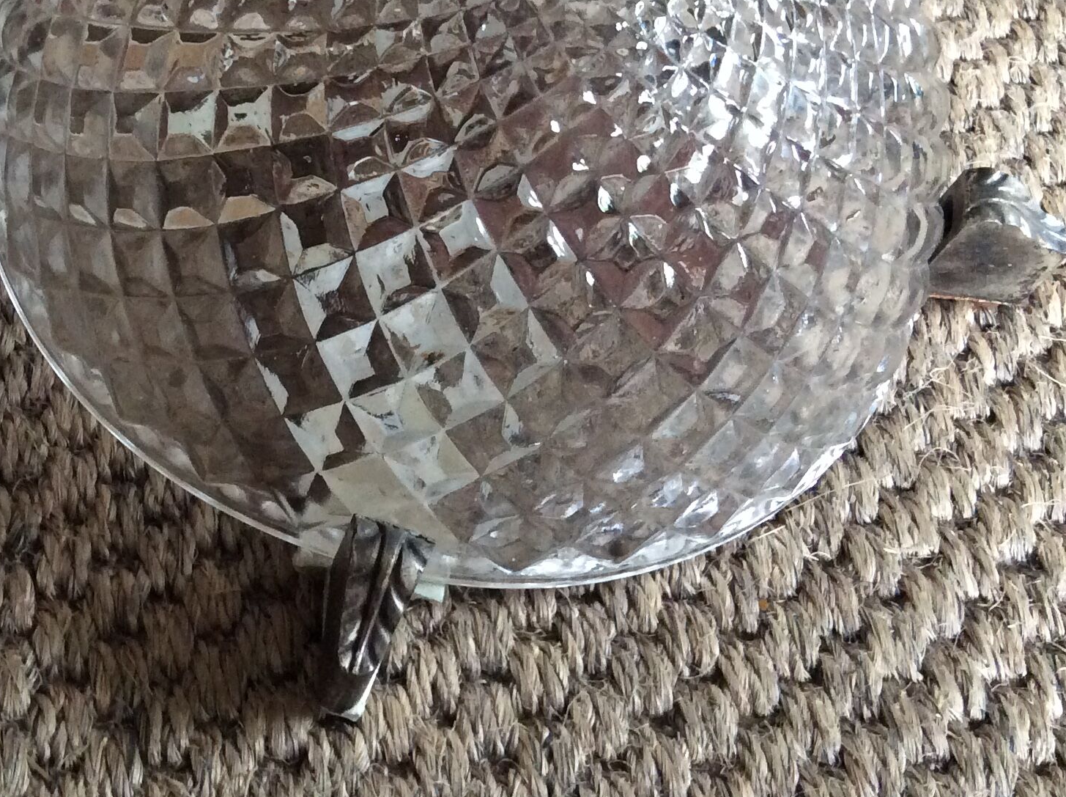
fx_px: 1753
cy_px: 319
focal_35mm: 57
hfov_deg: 33.4
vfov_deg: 25.5
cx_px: 333
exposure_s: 1/25
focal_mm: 3.3
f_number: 2.4
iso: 250
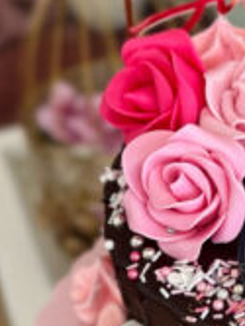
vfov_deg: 24.4
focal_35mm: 79
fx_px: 744
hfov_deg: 17.8
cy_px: 239
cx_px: 291
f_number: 1.5
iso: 40
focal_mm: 5.7
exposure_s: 1/121
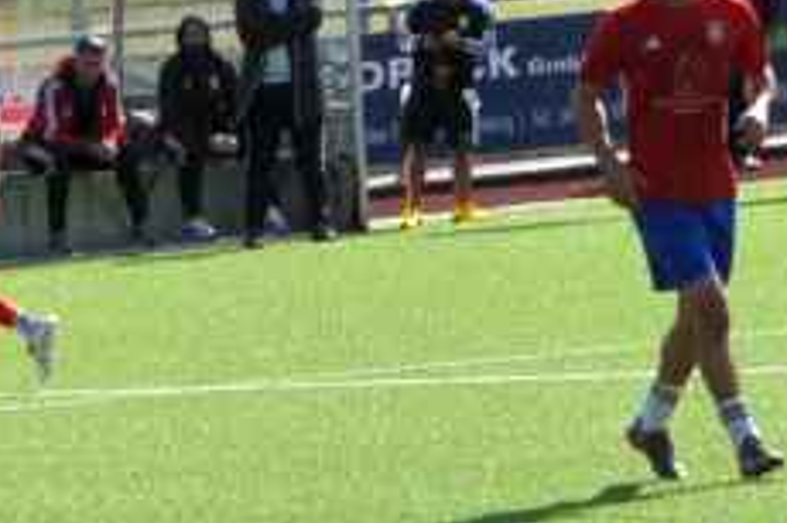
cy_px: 940
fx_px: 15685
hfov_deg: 2.8
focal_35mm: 718
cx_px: -1078
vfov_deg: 1.9
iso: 200
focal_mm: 86
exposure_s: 1/400
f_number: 10
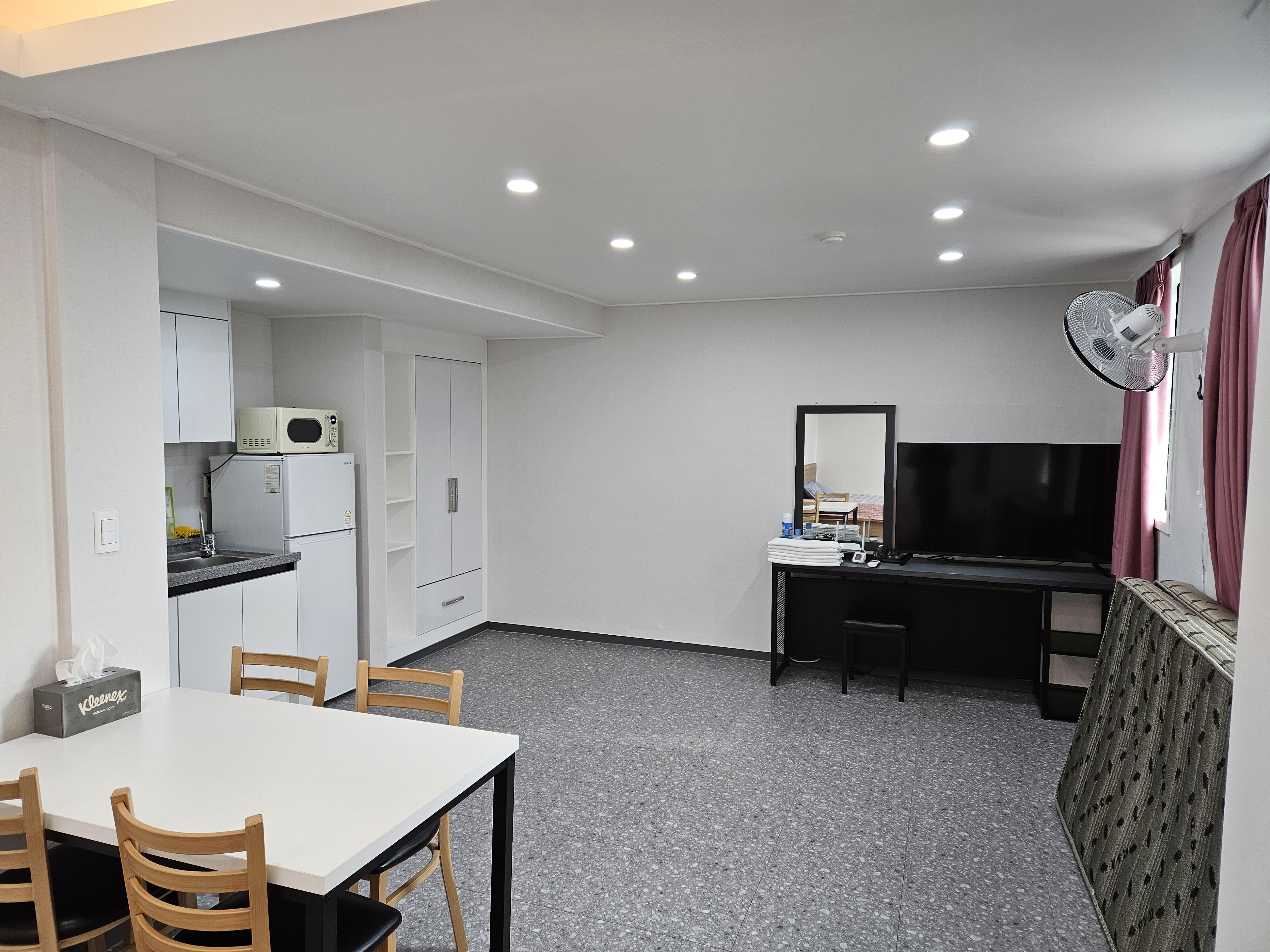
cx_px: 635
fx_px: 844
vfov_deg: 58.9
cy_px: 476
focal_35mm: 23
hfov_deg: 73.9
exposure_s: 1/180
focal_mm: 5.4
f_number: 1.8
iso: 160
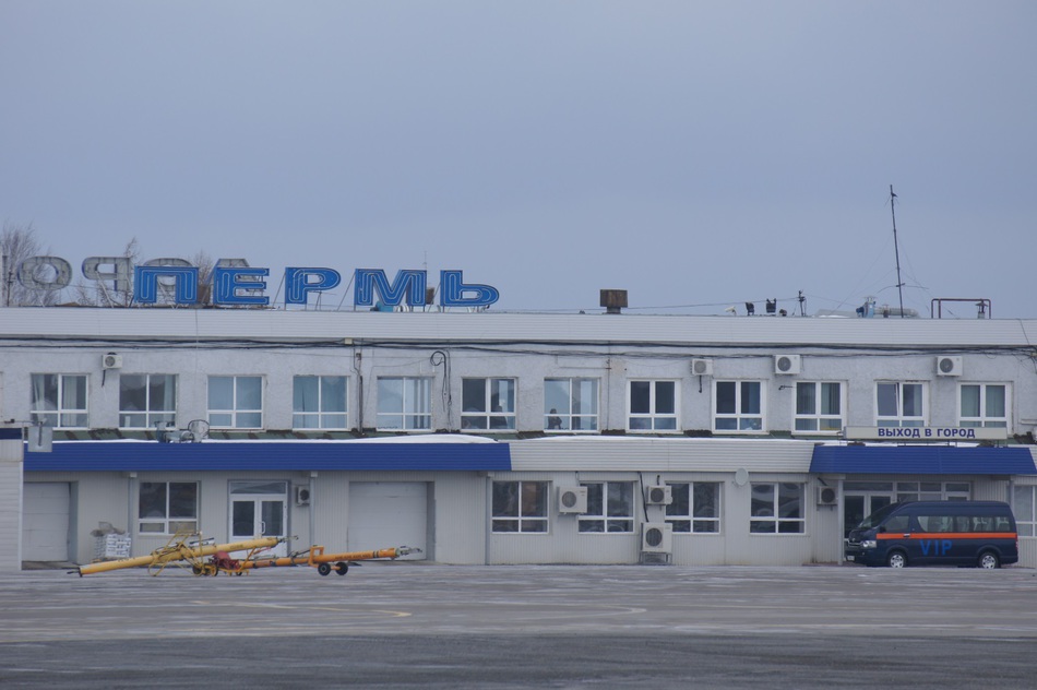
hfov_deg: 6.5
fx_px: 9067
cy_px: 345
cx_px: 518
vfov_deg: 4.4
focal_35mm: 315
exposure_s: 1/640
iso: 200
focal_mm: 210
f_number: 8
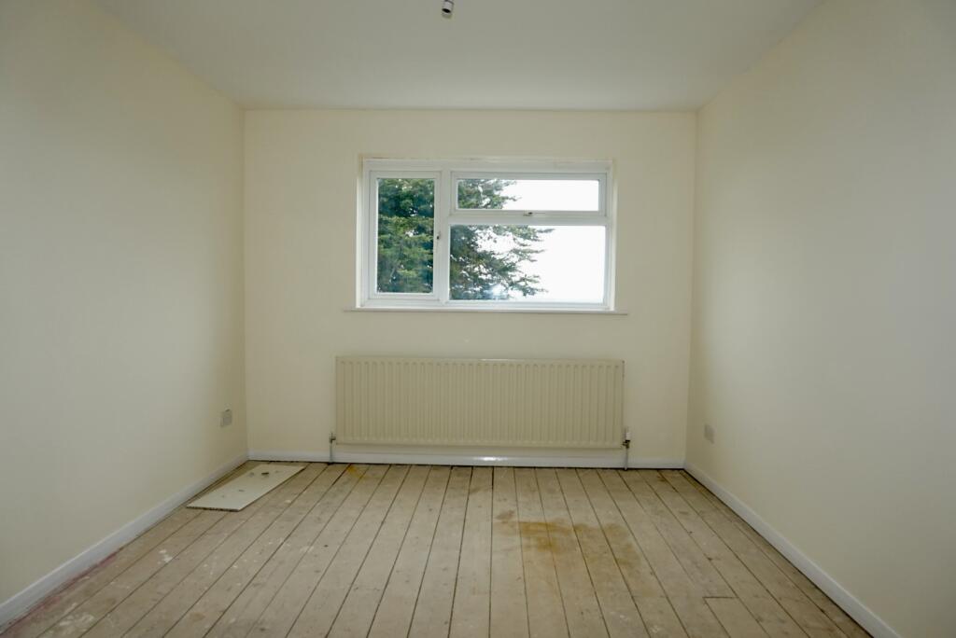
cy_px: 319
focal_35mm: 24
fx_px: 638
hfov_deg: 73.7
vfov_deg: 53.2
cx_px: 478
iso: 400
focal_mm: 16
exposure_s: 1/125
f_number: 5
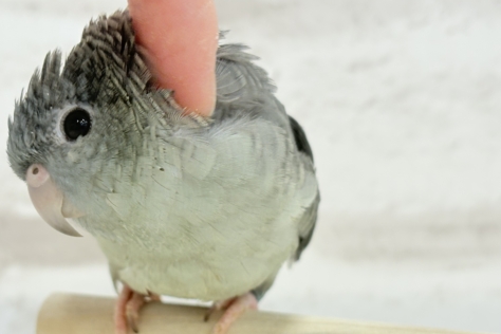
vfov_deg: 18.6
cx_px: 220
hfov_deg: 27.7
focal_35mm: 73
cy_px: 207
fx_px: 1016
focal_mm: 5.96
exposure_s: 1/50
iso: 50
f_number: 1.6
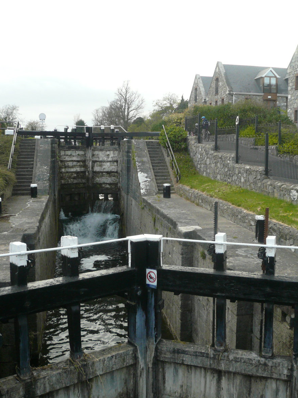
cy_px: 202
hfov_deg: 37.6
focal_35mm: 38
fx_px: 436
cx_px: 176
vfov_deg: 49.0
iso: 100
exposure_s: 1/125
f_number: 2.8
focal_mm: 4.6
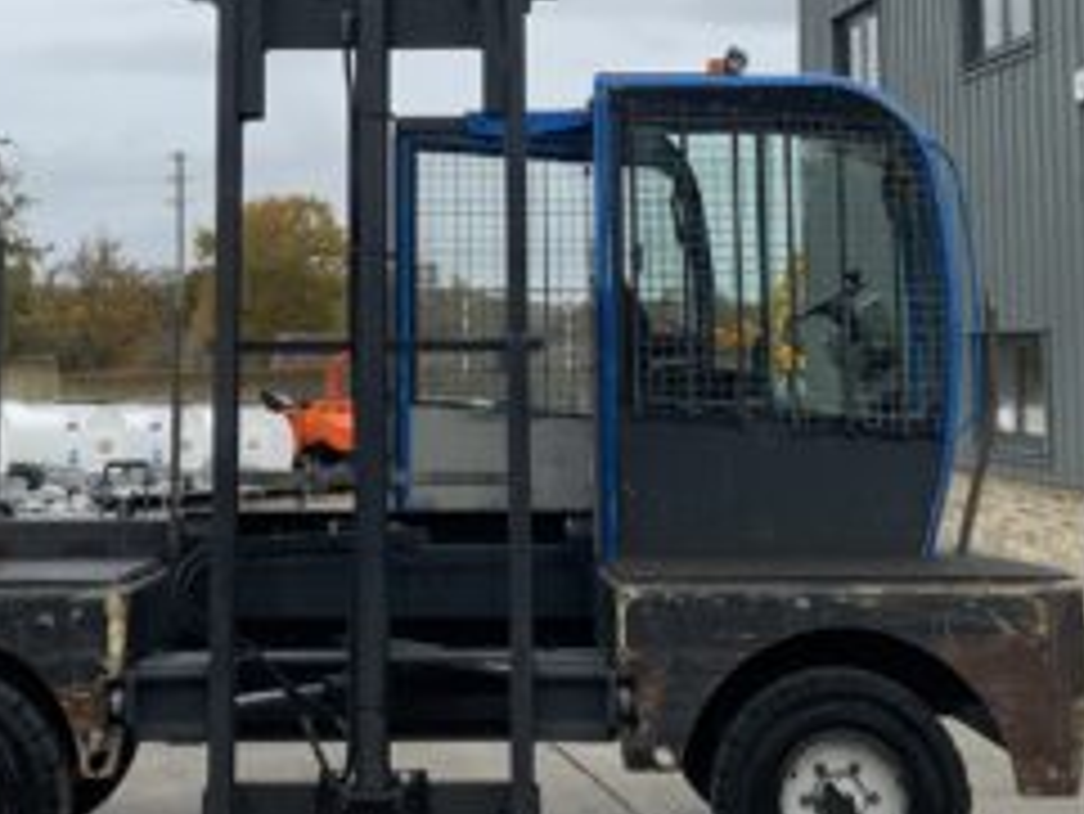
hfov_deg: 25.3
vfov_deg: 18.8
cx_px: 450
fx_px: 2412
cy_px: 58
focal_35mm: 77
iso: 16
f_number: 1.8
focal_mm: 3
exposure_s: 1/739
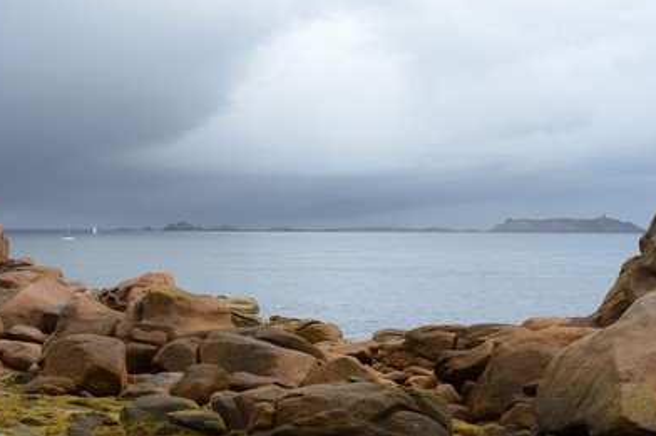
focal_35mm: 75
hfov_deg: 27.0
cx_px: 328
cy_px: 217
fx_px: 1366
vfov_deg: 18.2
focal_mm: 70
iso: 400
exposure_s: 1/320
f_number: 11
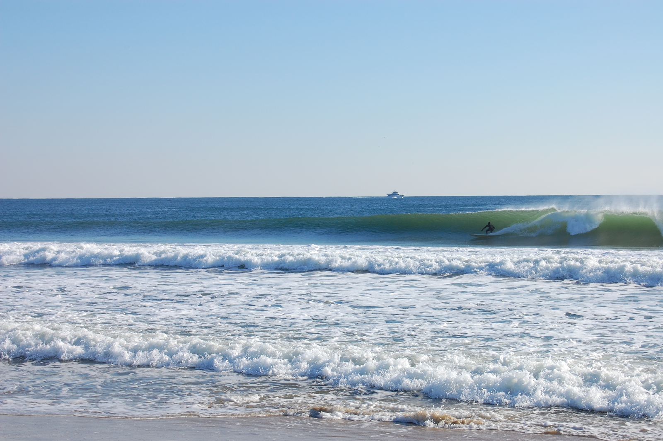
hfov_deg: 24.6
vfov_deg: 16.5
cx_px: 332
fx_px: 1518
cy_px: 220
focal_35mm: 82
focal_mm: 55
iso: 200
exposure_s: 1/250
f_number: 13
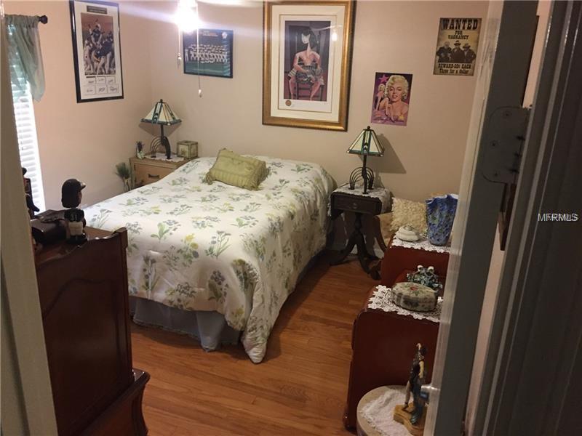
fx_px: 488
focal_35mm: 29
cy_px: 218
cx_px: 291
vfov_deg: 48.2
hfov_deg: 61.7
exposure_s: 1/20
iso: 250
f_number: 2.2
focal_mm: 4.15
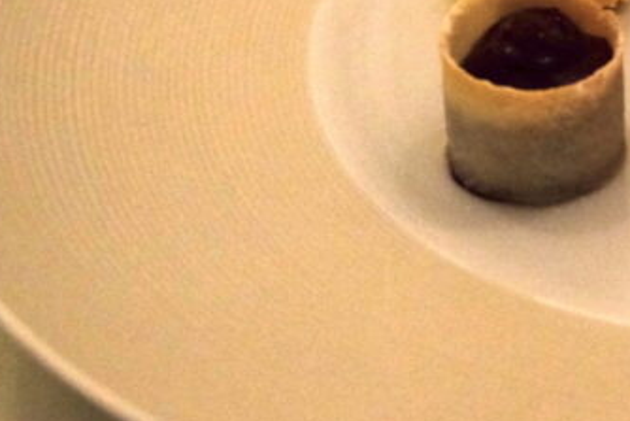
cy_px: -71
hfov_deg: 19.6
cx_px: 847
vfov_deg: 14.0
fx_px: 1663
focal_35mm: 95
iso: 2500
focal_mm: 20.9
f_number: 4.2
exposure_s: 1/100
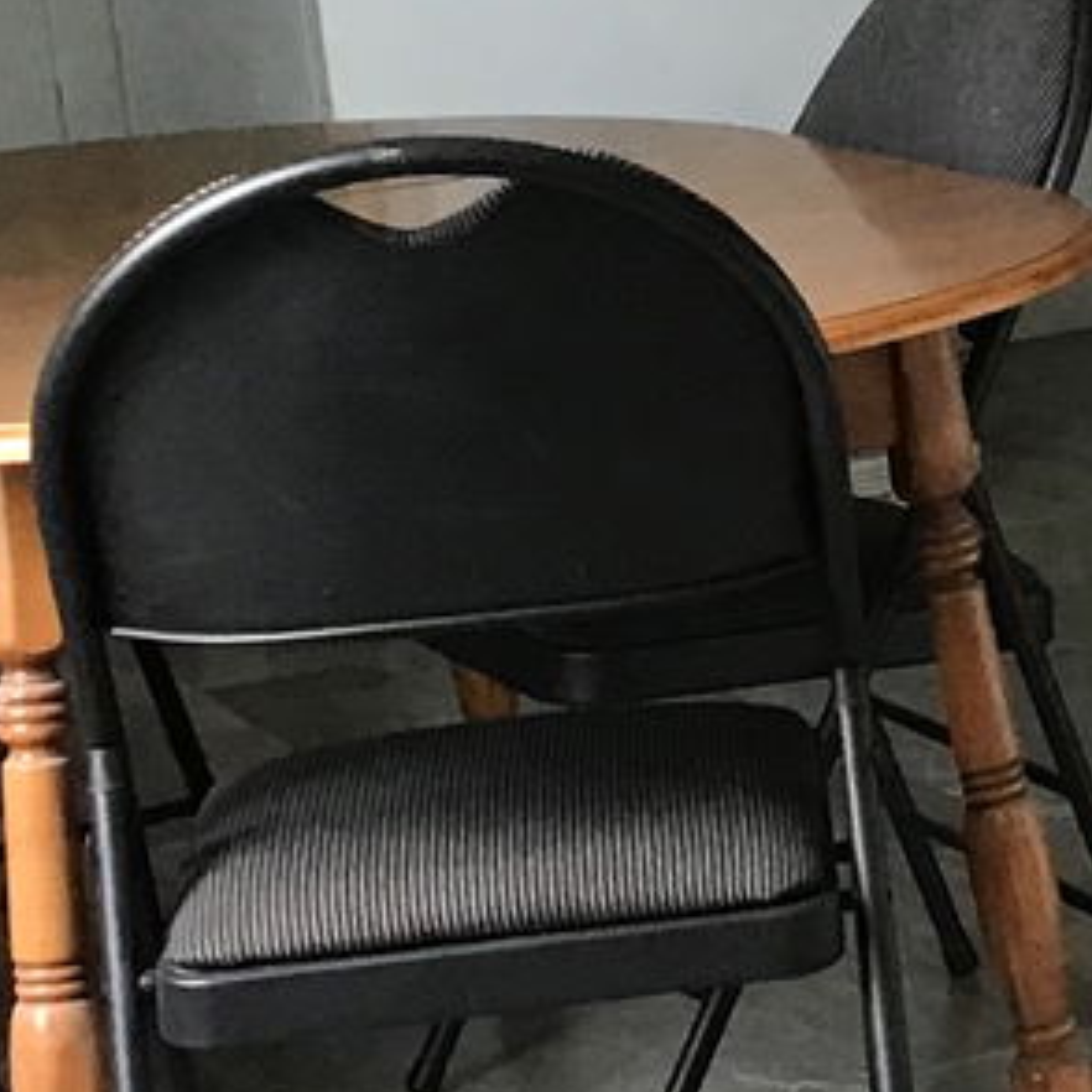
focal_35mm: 149
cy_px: 371
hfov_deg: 11.2
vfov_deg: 11.7
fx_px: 5318
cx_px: 1690
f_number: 2.4
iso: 80
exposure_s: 1/30
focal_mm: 3.3
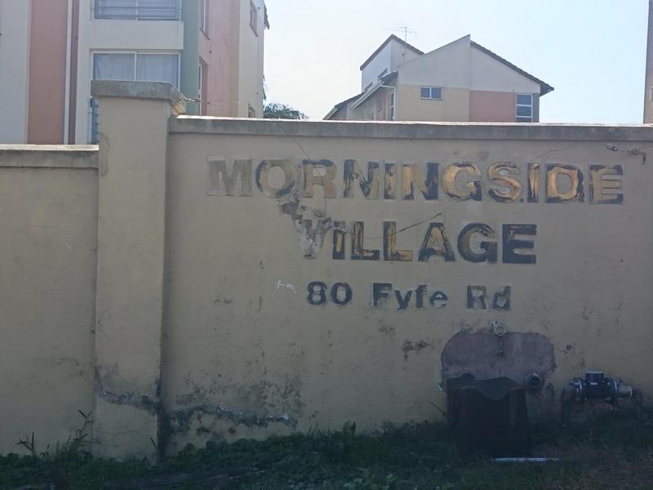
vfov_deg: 30.3
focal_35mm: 48
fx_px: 905
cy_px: 245
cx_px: 326
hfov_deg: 39.7
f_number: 1.75
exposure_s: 1/302
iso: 100
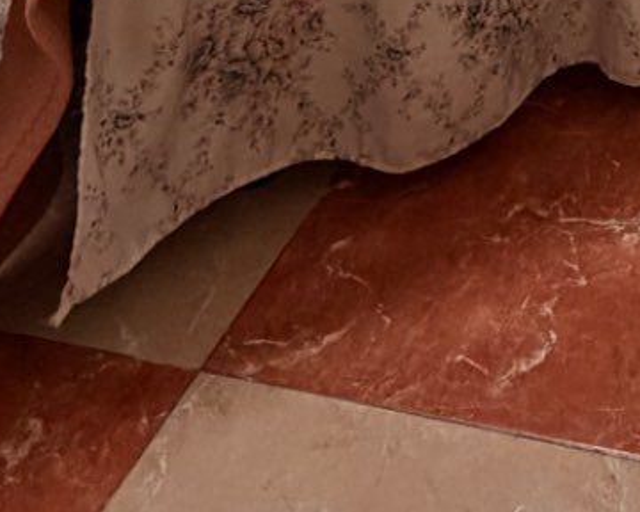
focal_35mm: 57
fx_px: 1080
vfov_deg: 15.2
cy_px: -711
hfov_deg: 30.4
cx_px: 659
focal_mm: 2.22
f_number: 2.2
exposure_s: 1/106
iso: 320
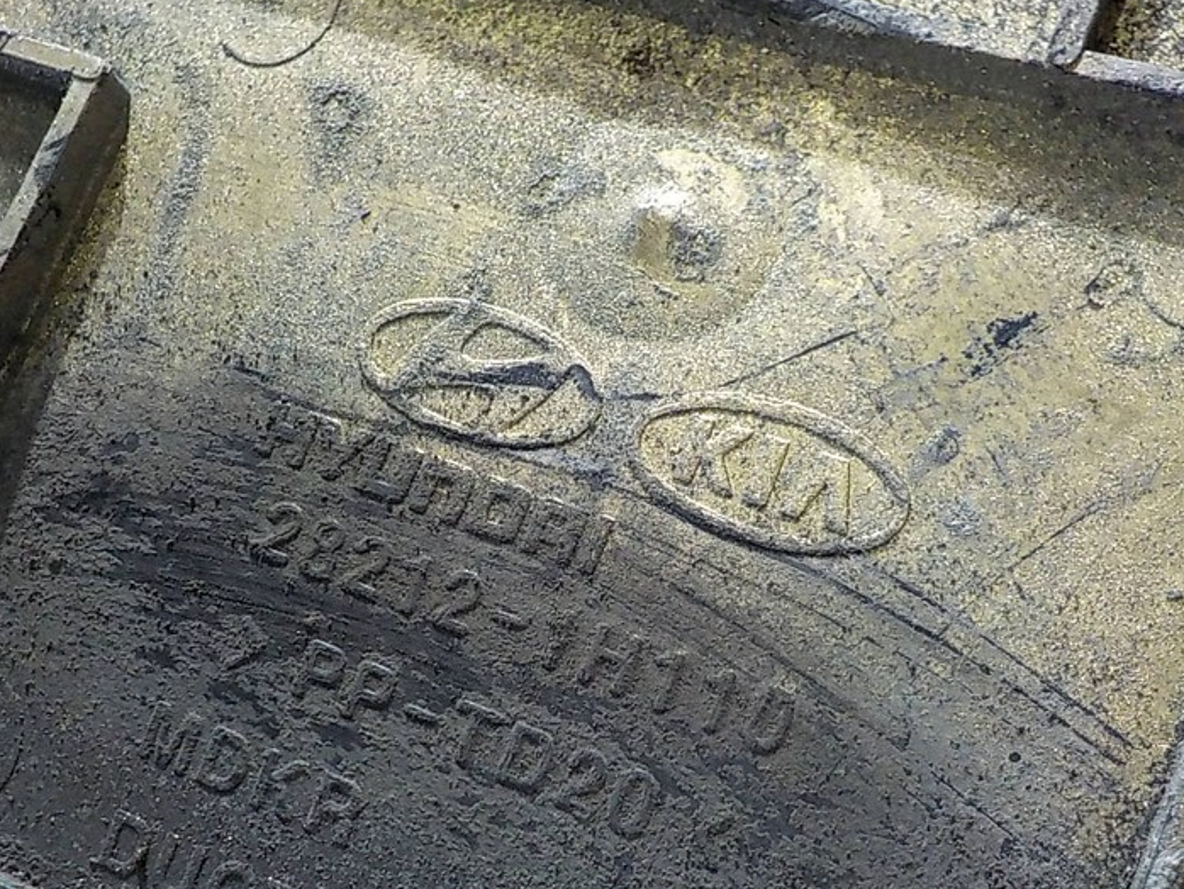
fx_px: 1505
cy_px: 550
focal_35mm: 44
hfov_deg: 42.9
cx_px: 573
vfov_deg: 32.8
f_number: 3.3
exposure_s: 1/25
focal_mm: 4.1
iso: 400
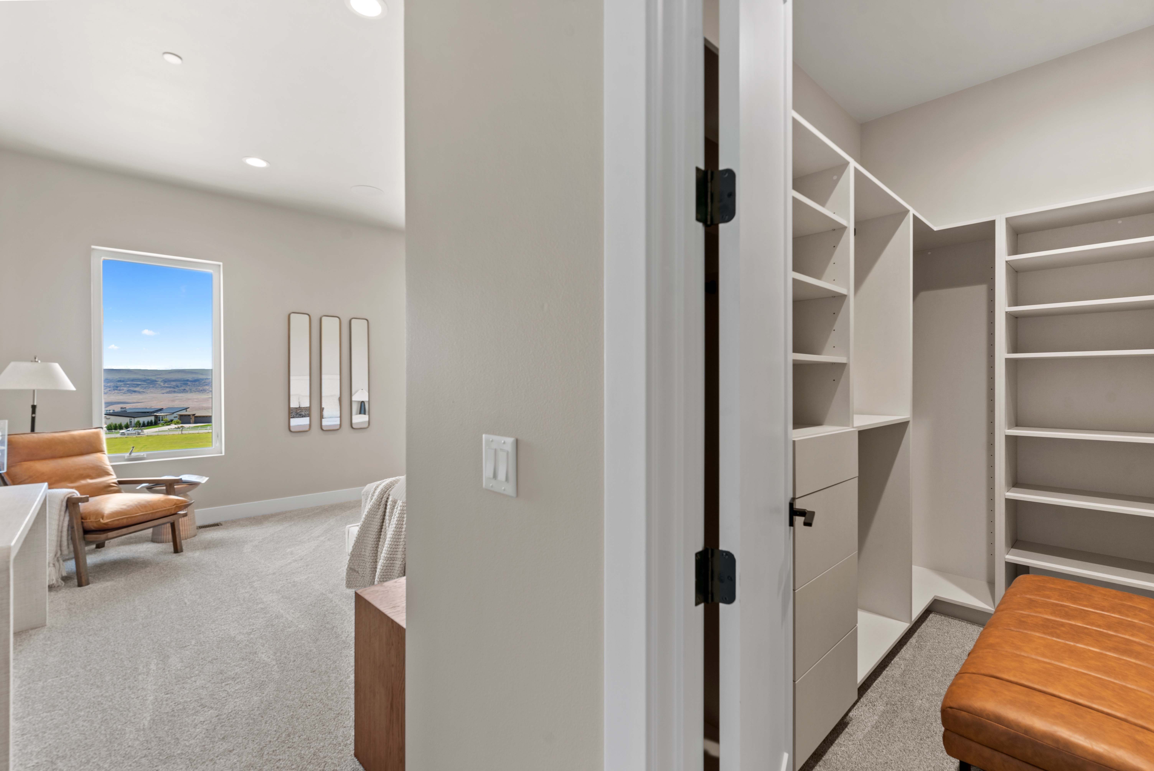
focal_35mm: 15
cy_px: 386
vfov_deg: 77.4
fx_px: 481
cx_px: 577
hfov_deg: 100.4
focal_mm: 15
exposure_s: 1/2
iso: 200
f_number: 8
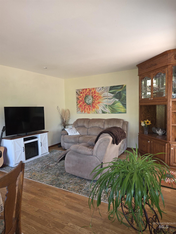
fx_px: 156
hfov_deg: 58.9
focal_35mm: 23
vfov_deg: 73.9
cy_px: 117
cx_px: 88
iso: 125
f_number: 1.7
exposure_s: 1/24
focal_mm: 6.3
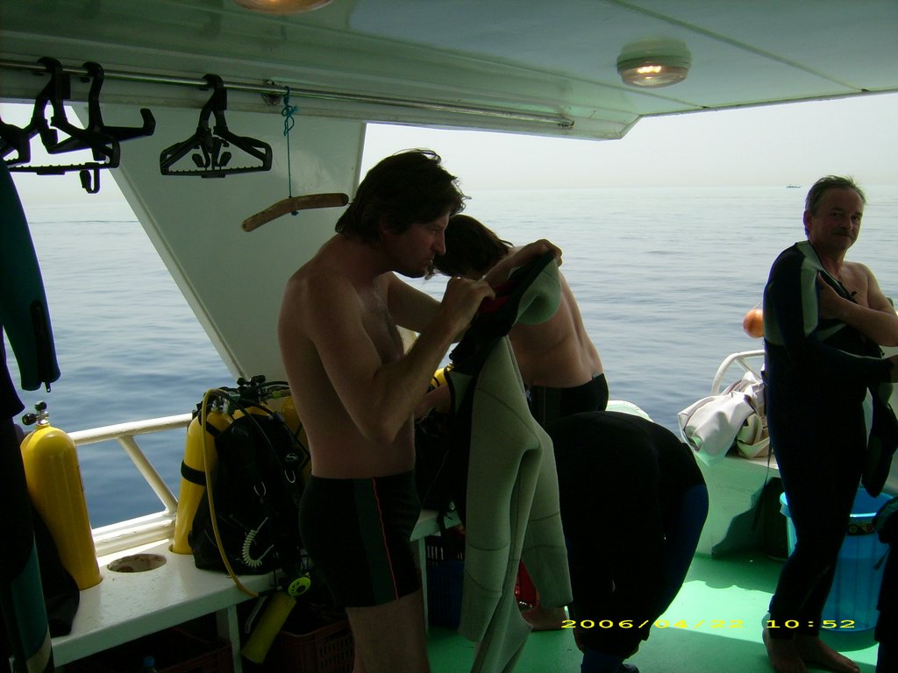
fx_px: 908
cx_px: 449
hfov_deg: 52.6
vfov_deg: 40.7
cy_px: 336
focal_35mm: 35
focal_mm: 5.95
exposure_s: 1/385
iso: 50
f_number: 5.8
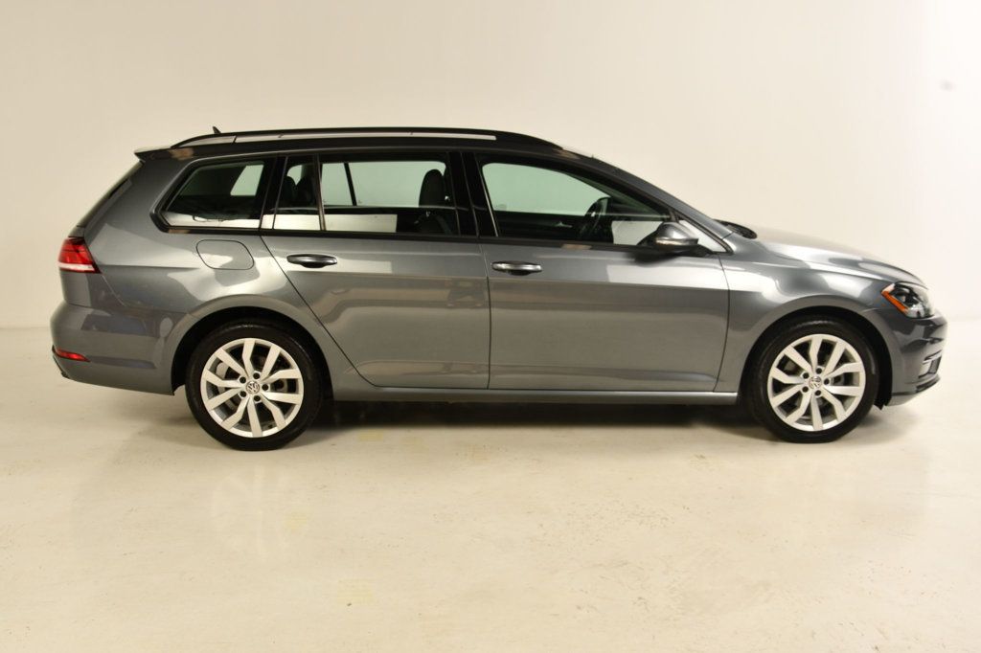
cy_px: 326
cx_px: 490
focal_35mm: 36
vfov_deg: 36.8
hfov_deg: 53.1
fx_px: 981
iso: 100
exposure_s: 1/160
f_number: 10
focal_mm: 24
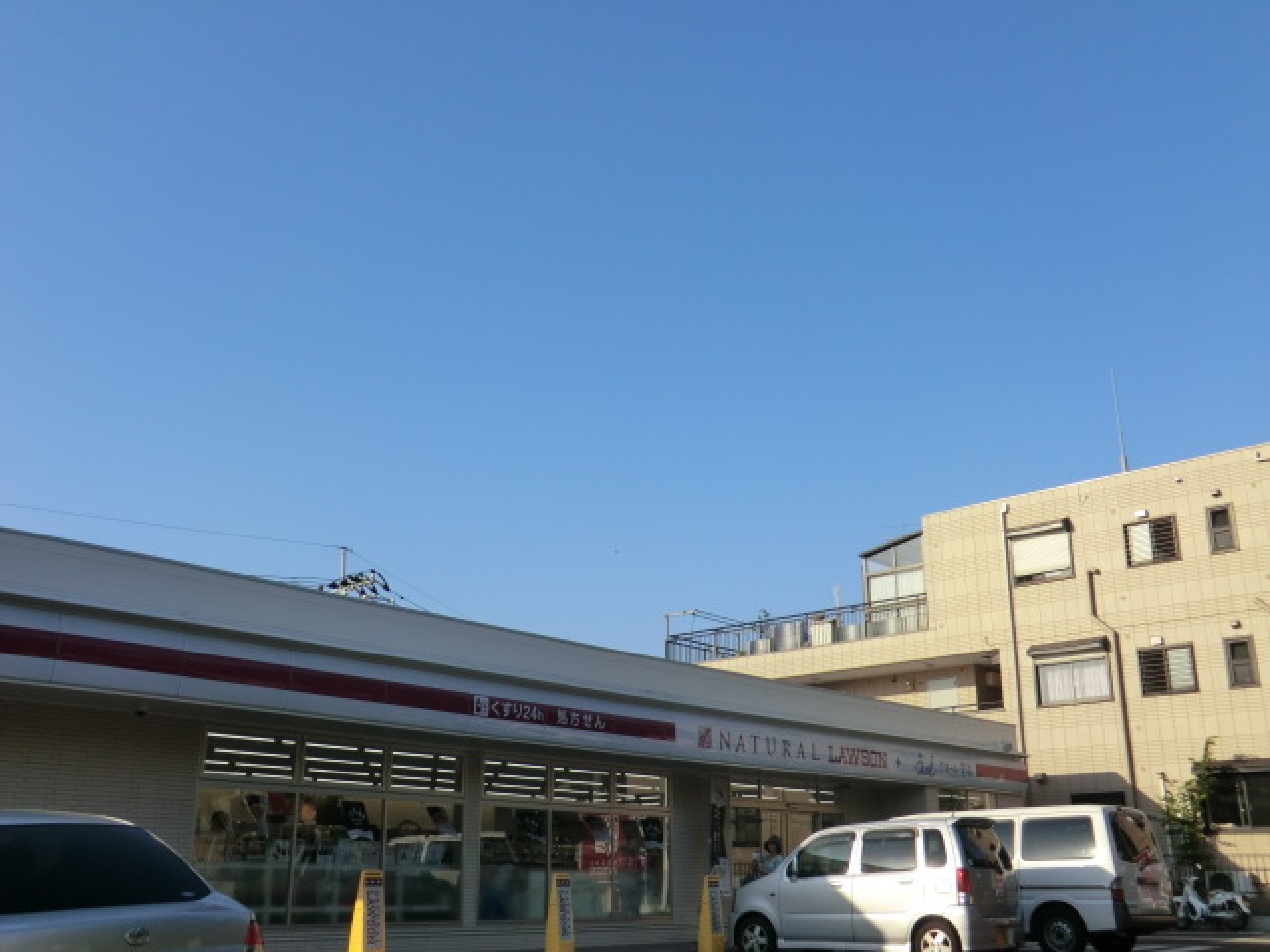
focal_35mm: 34
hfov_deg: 54.0
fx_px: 1247
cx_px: 635
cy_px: 476
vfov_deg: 41.8
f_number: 3.6
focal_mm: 6.1
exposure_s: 1/800
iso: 80
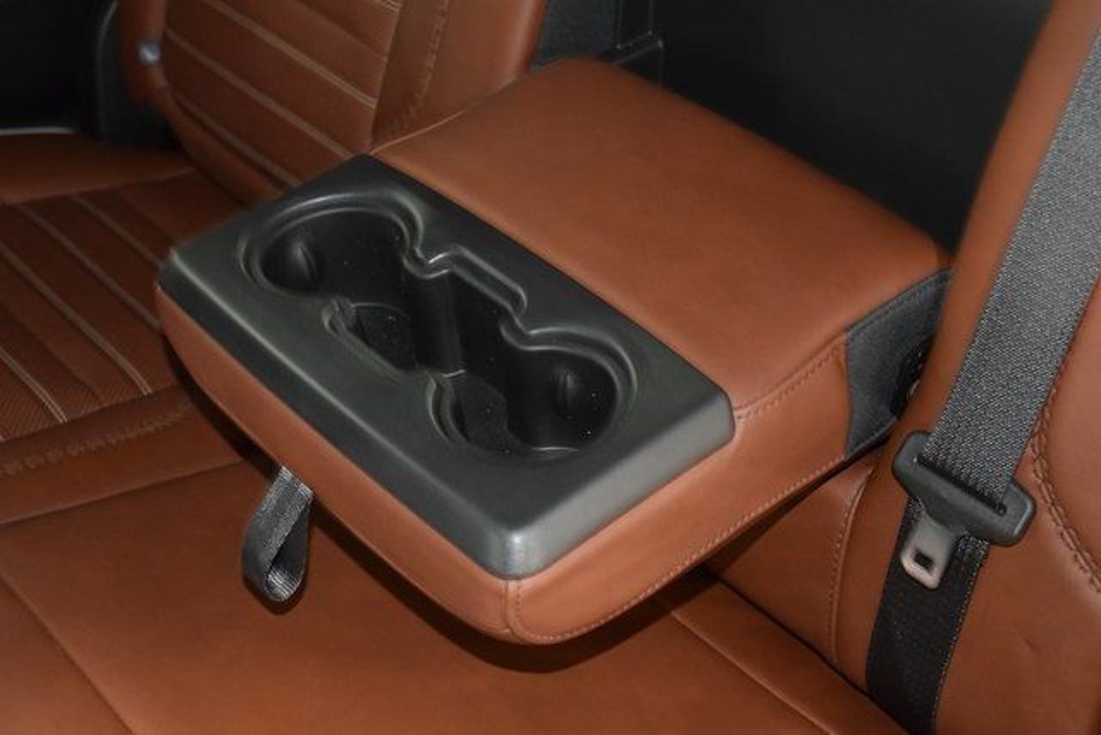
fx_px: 1744
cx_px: 550
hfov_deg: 35.0
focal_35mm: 57
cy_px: 368
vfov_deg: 23.8
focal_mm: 38
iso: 3200
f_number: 4.2
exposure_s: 1/13
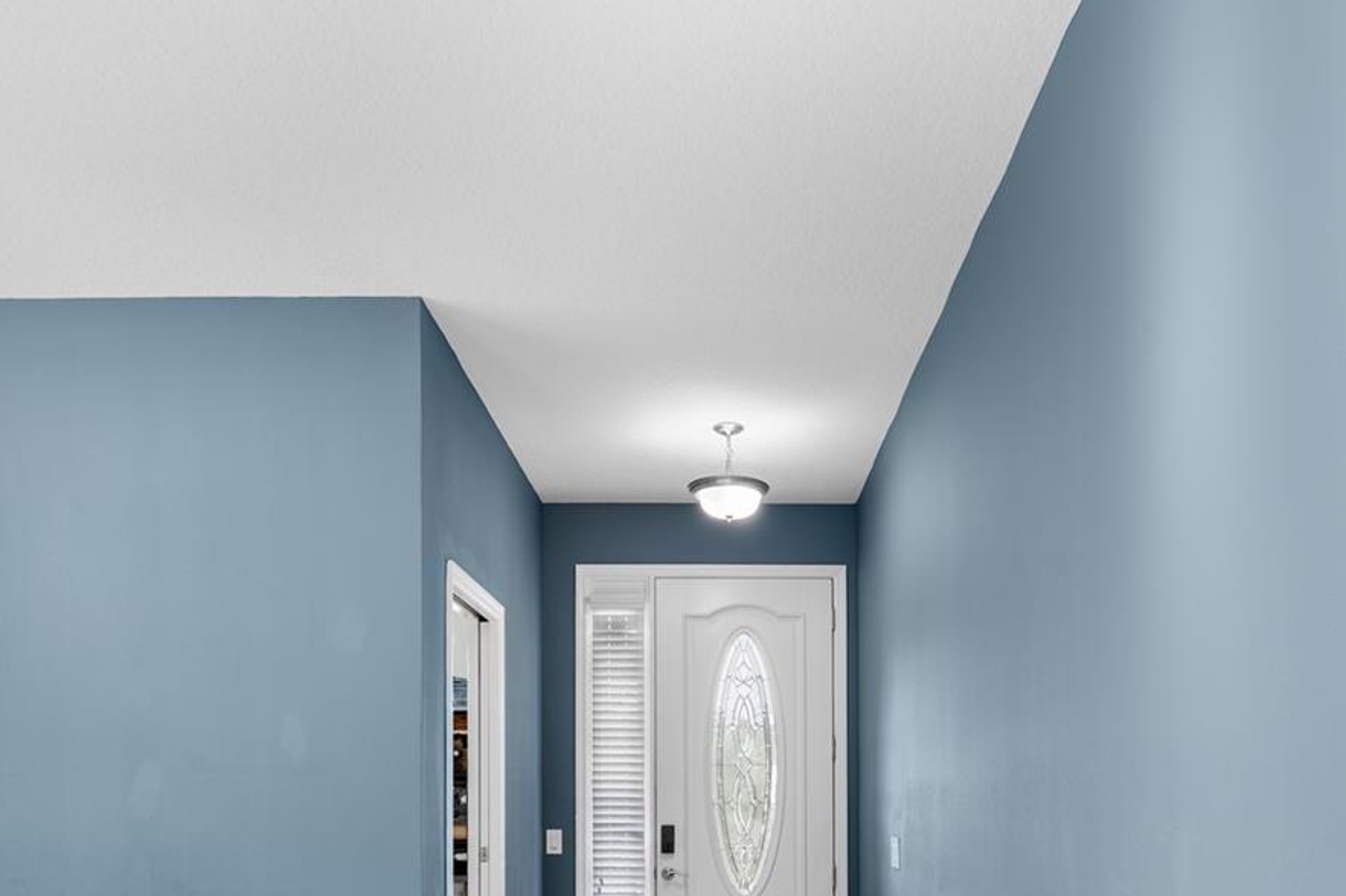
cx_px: 753
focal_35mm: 29
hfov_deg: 63.5
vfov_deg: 41.9
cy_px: 779
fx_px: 1084
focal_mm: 16
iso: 100
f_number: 9
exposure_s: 1/1.25
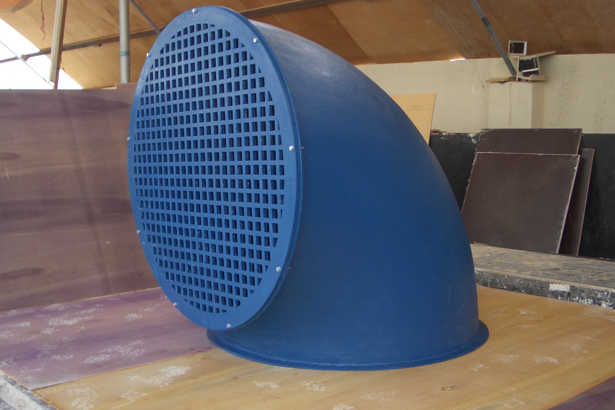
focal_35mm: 43
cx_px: 306
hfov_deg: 45.4
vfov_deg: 31.2
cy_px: 226
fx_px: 735
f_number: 2.8
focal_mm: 6.8
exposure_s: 1/250
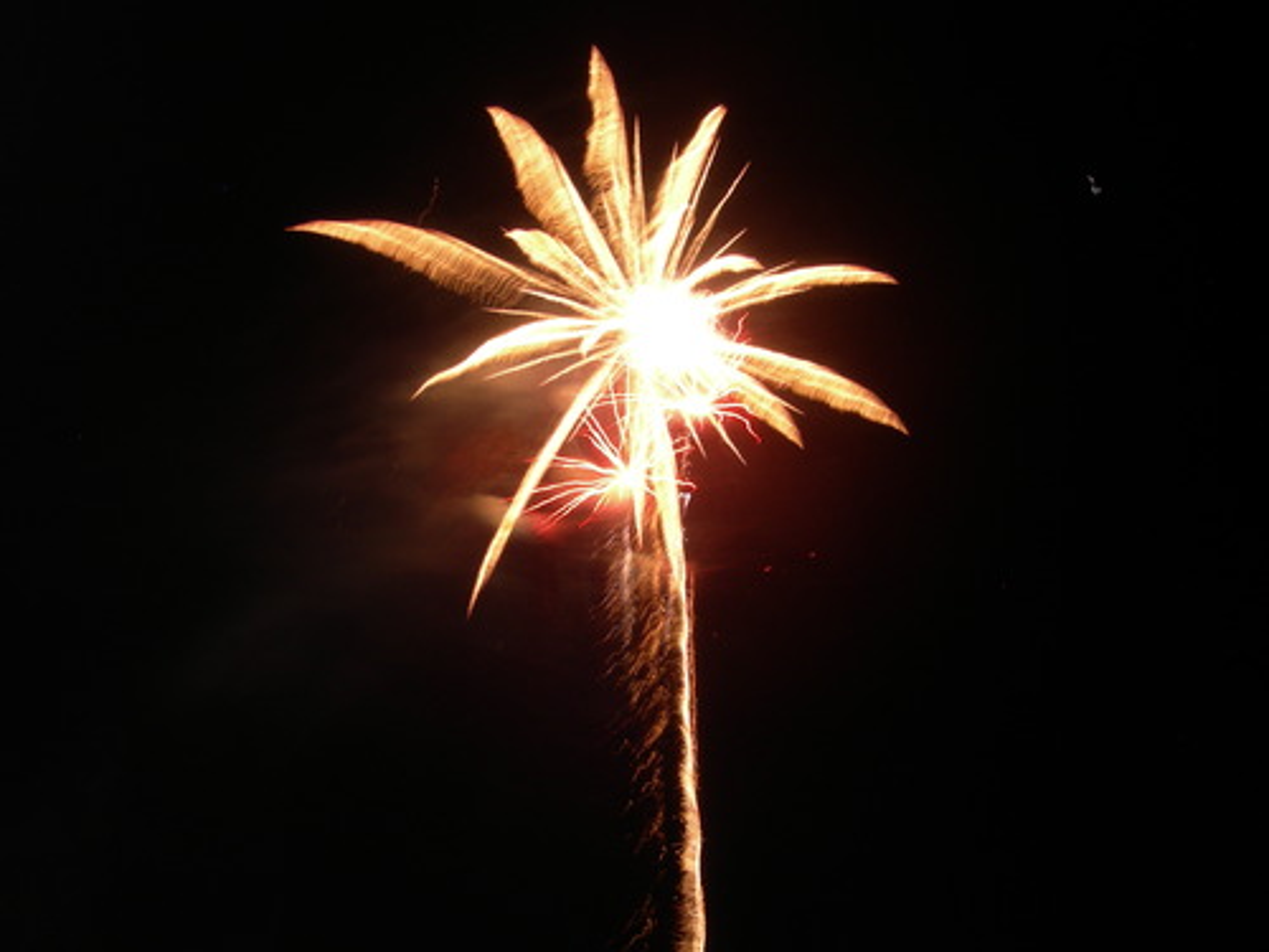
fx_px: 1393
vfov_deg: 37.7
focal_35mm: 38
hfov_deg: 49.0
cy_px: 476
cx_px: 634
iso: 50
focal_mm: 7.8
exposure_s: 4
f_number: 4.8
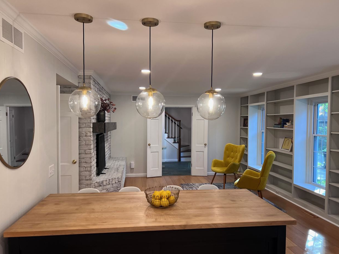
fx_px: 264
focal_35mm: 27
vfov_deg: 51.3
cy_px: 130
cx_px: 173
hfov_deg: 65.3
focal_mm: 5.7
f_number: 1.5
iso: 64
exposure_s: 1/60
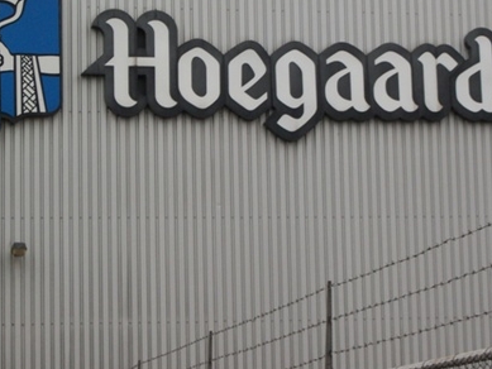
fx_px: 2104
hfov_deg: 13.3
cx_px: 268
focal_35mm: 148
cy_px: 94
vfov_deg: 10.0
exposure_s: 1/125
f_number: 5.2
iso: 140
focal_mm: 17.1
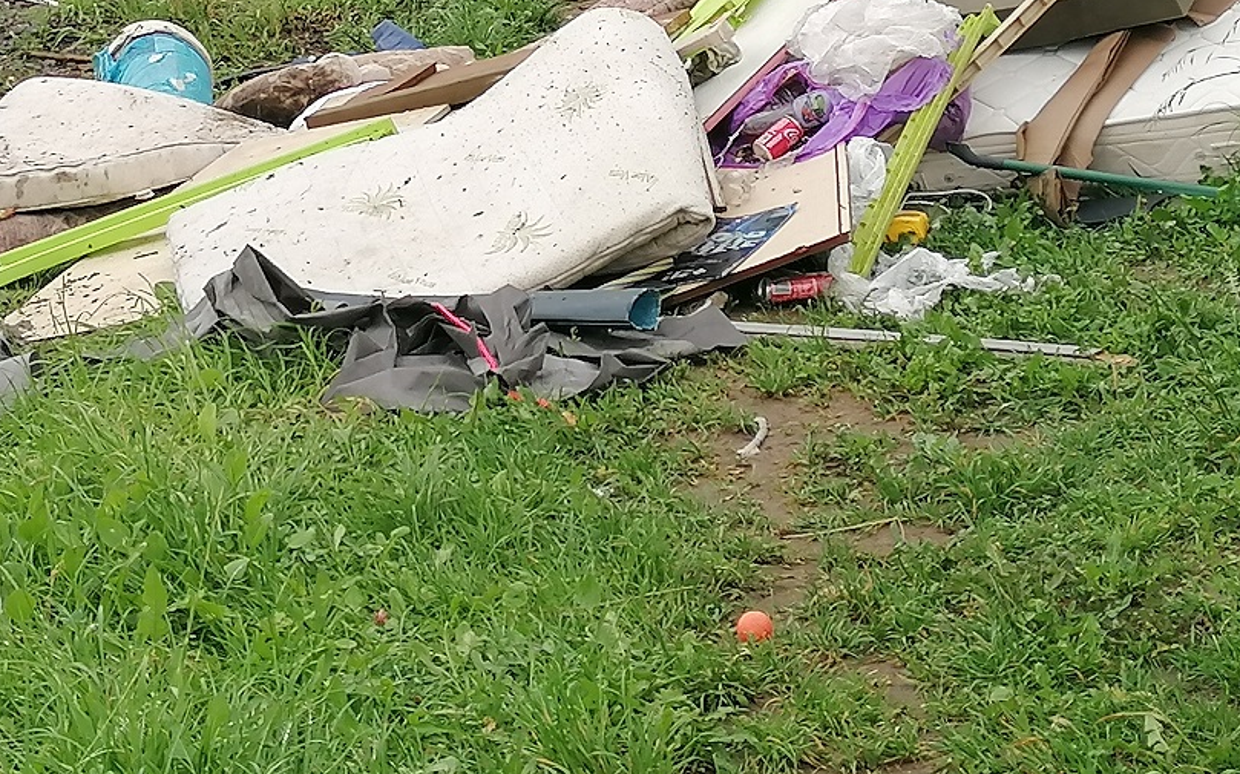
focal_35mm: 97
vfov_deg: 13.1
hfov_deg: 21.4
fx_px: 3277
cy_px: -144
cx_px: 526
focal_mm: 4.75
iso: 50
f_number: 1.8
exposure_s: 1/186
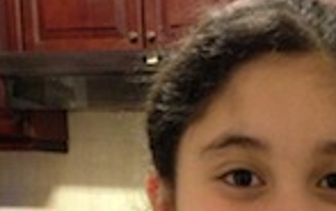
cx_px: 320
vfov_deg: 12.3
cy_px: 408
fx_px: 870
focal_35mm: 95
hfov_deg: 21.2
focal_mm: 4.13
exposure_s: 1/15
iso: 640
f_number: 2.4
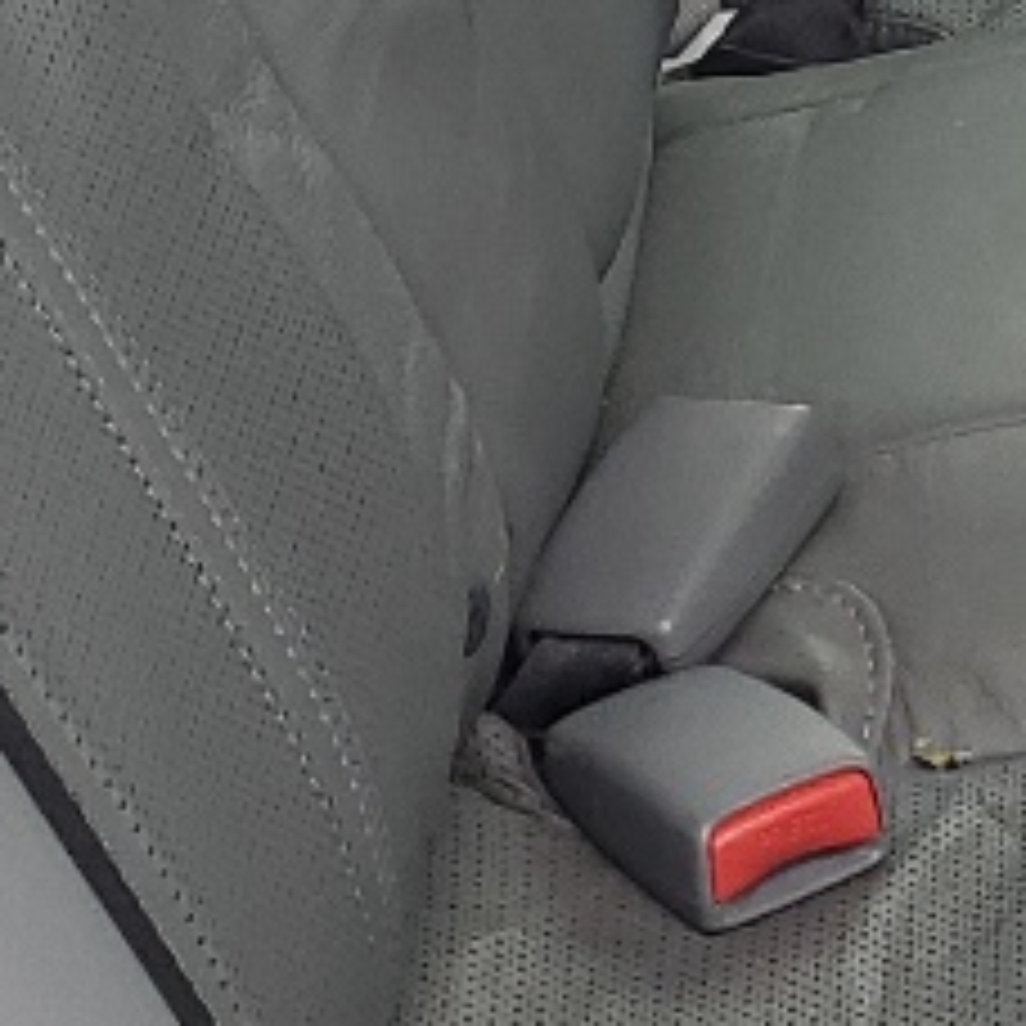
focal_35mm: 161
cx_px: 1822
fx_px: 5399
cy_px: -274
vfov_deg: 10.6
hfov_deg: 10.3
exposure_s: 1/139
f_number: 1.5
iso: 50
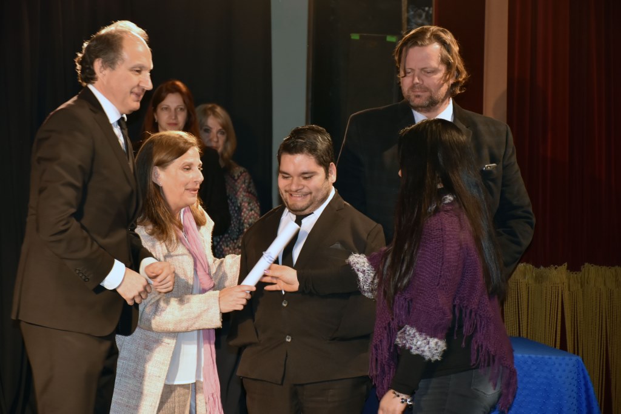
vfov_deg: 10.2
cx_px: 310
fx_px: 2329
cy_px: 207
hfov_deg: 15.2
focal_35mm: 135
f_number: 5.3
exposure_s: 1/60
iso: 800
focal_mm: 90
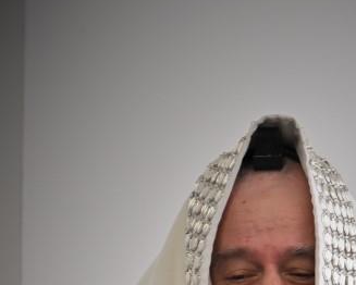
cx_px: 302
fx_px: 5577
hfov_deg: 3.7
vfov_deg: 2.9
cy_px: 459
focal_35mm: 529
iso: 80
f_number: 4
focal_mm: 120
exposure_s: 1/100
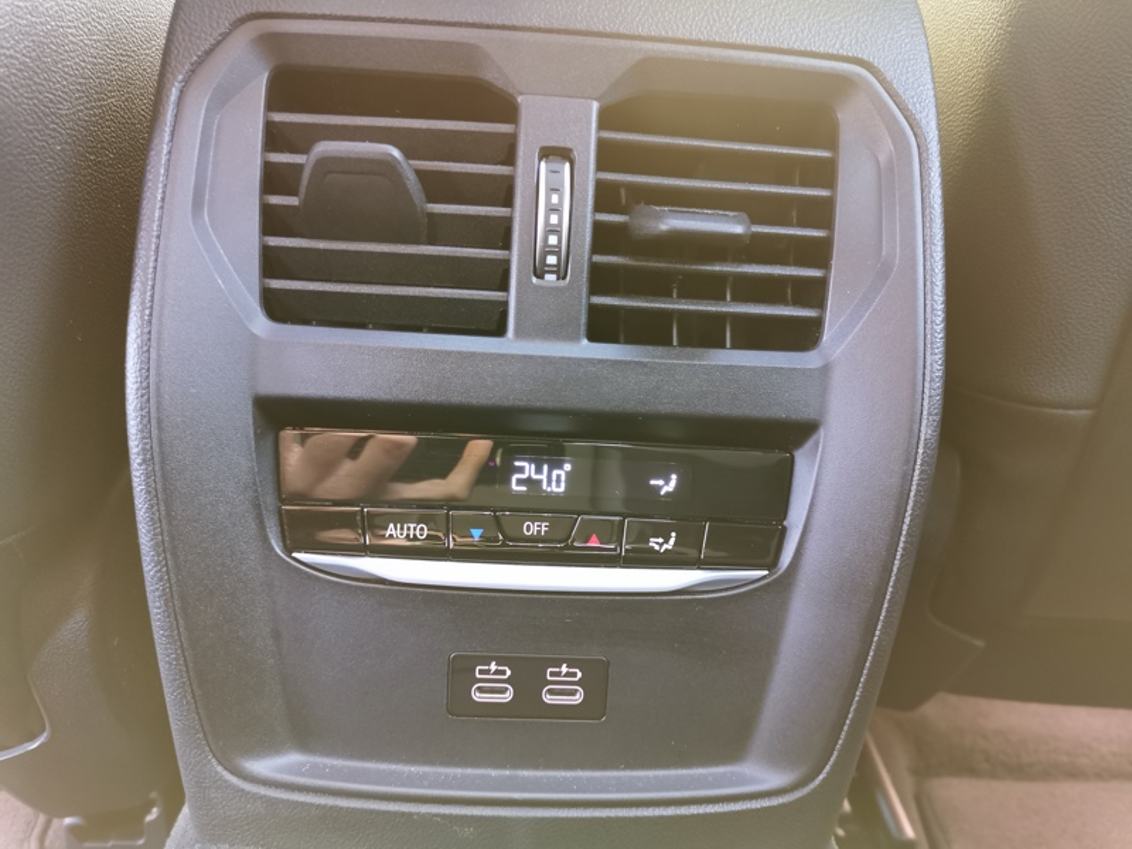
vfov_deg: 51.4
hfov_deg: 65.3
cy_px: 424
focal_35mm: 27
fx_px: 883
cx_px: 566
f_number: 1.8
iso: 500
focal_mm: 5.58
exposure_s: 1/25
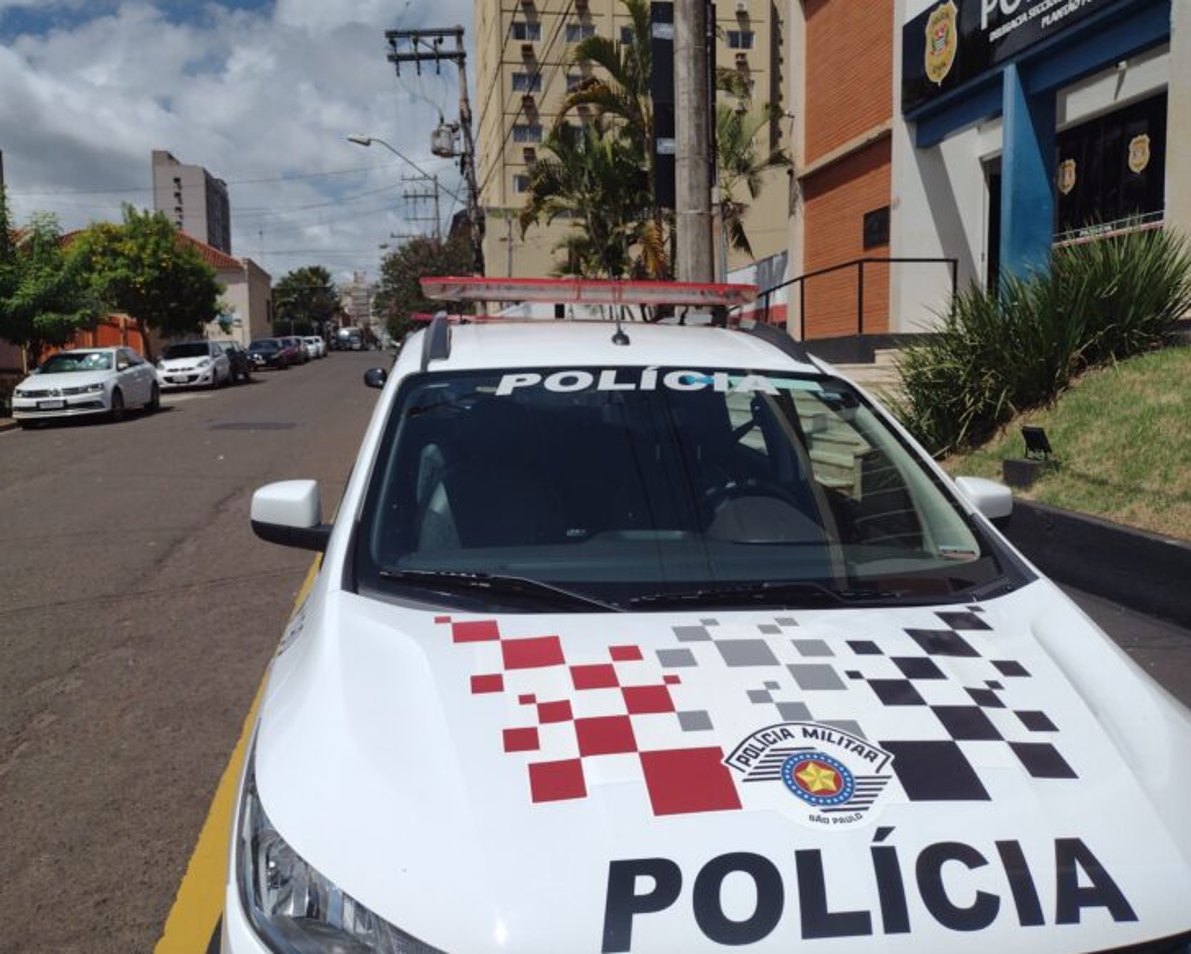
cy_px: 466
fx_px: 1022
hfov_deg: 60.4
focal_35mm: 29
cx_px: 564
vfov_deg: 50.0
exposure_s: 1/6287
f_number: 1.7
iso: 100
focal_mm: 4.71
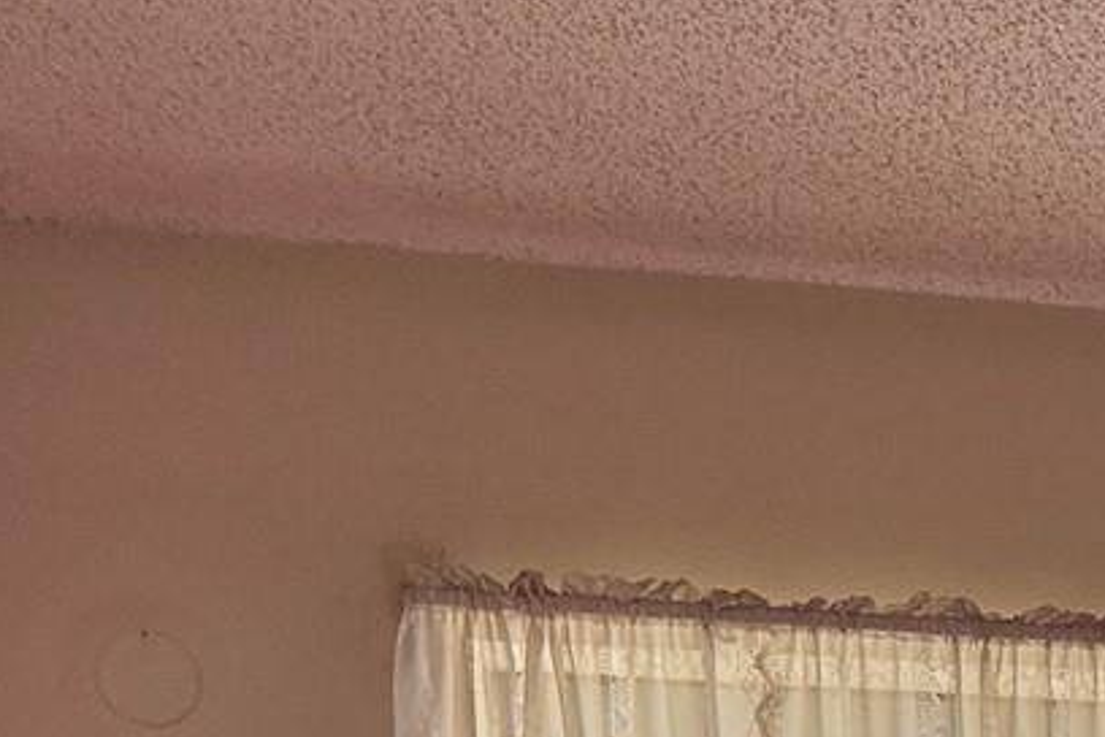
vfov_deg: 12.1
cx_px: 1806
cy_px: 1561
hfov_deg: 17.9
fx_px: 3008
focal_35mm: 98
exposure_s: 1/121
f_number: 1.78
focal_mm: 6.76
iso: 125
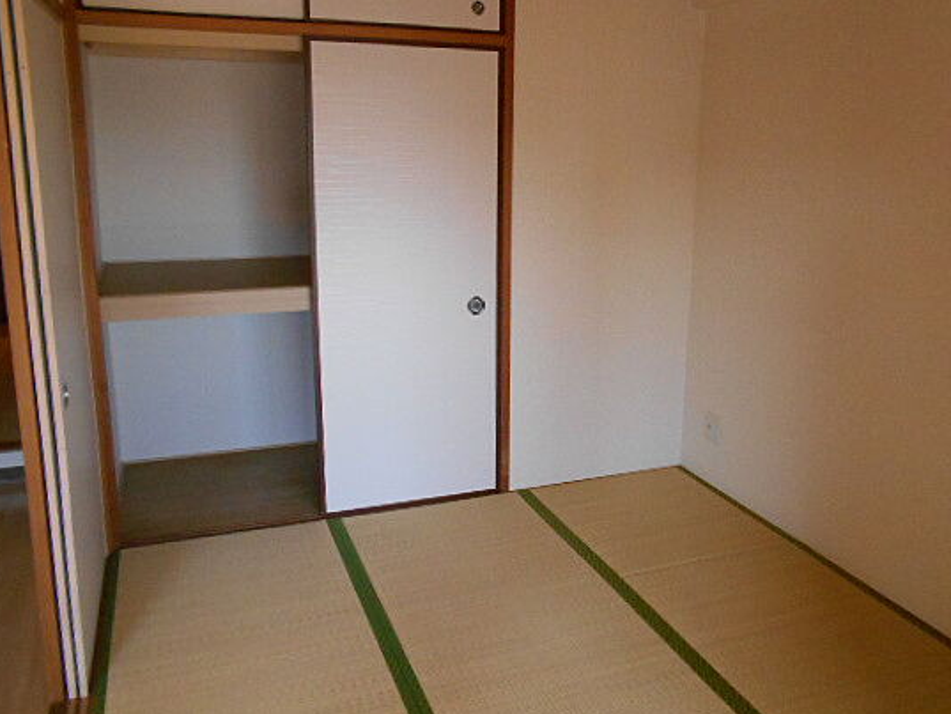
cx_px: 554
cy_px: 326
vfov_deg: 45.4
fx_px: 852
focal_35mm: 31
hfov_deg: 58.0
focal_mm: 4.6
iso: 720
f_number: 3.2
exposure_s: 1/250
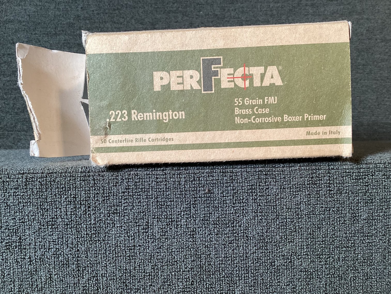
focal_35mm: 31
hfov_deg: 58.3
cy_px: 147
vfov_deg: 45.4
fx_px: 350
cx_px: 196
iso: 125
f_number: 2.4
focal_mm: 3.3
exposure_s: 1/50
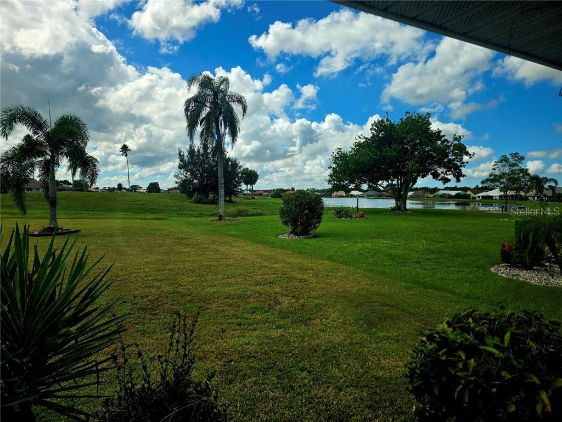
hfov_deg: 73.9
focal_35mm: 23
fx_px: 373
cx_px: 281
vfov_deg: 58.9
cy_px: 211
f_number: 1.7
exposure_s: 1/5000
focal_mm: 6.3
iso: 80
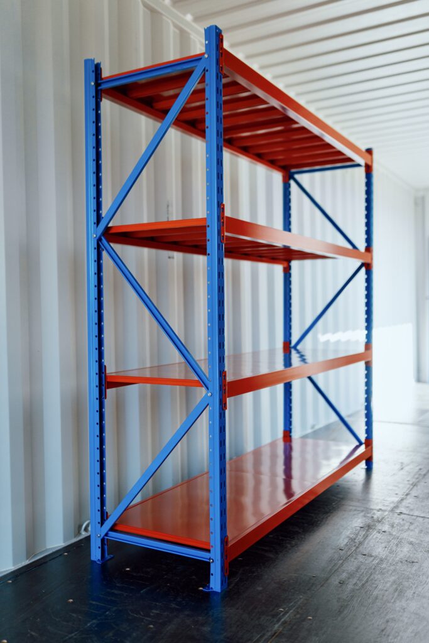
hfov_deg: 37.9
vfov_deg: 54.4
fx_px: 625
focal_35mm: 35
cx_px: 214
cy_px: 322
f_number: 1.6
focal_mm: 35
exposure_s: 1/1250
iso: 500
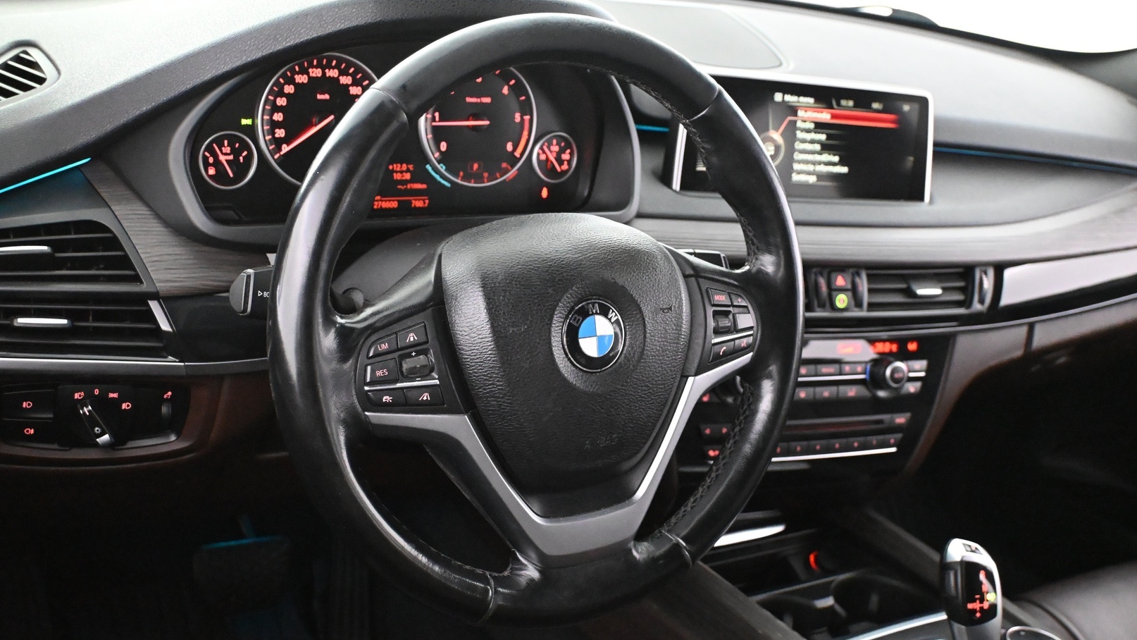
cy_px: 334
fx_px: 1260
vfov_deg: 28.5
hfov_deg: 48.6
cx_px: 568
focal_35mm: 42
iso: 9000
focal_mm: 26.5
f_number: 4.5
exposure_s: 1/40
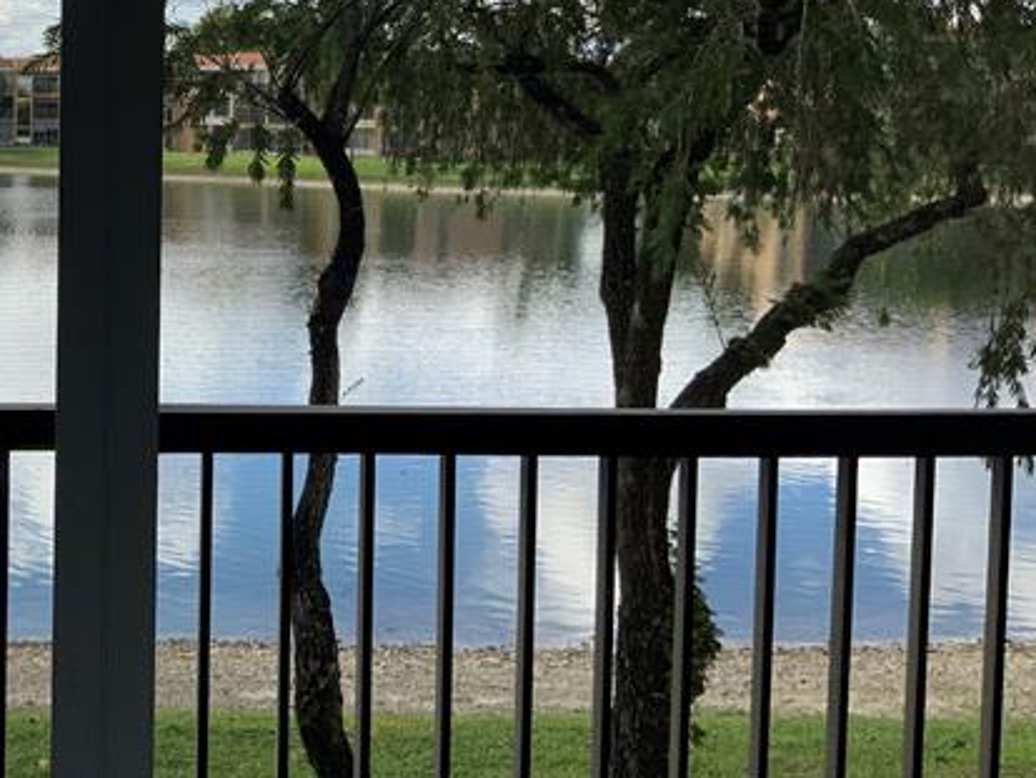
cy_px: 178
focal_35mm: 56
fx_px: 1677
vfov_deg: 25.8
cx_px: 100
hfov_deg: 32.6
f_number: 1.8
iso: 16
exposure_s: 1/978
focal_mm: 3
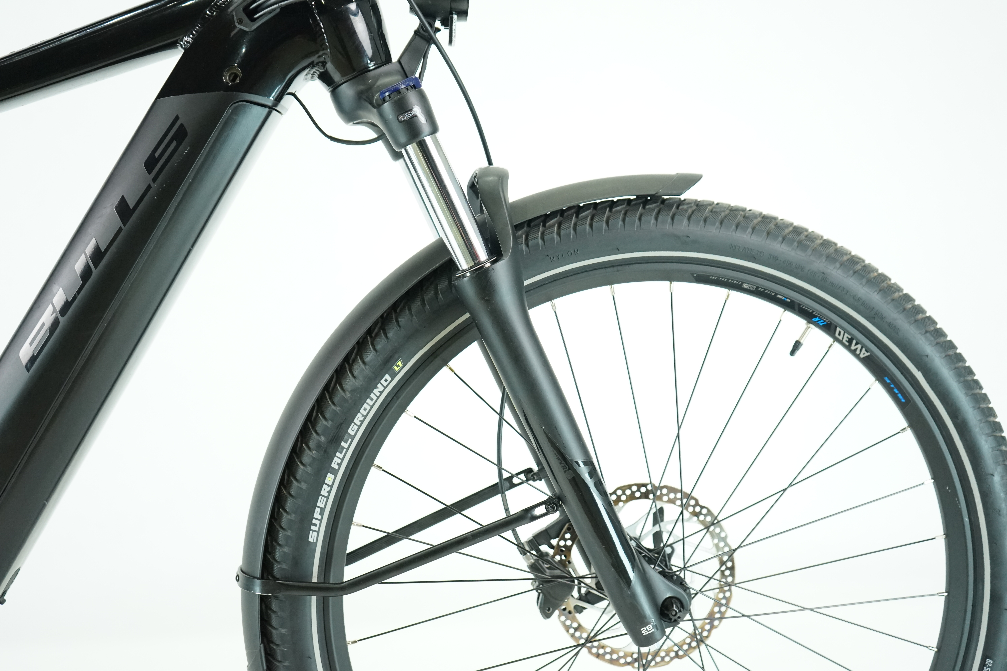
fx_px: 1119
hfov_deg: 48.5
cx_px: 504
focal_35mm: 40
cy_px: 336
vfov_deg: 33.4
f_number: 4.5
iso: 2500
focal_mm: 40
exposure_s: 1/200
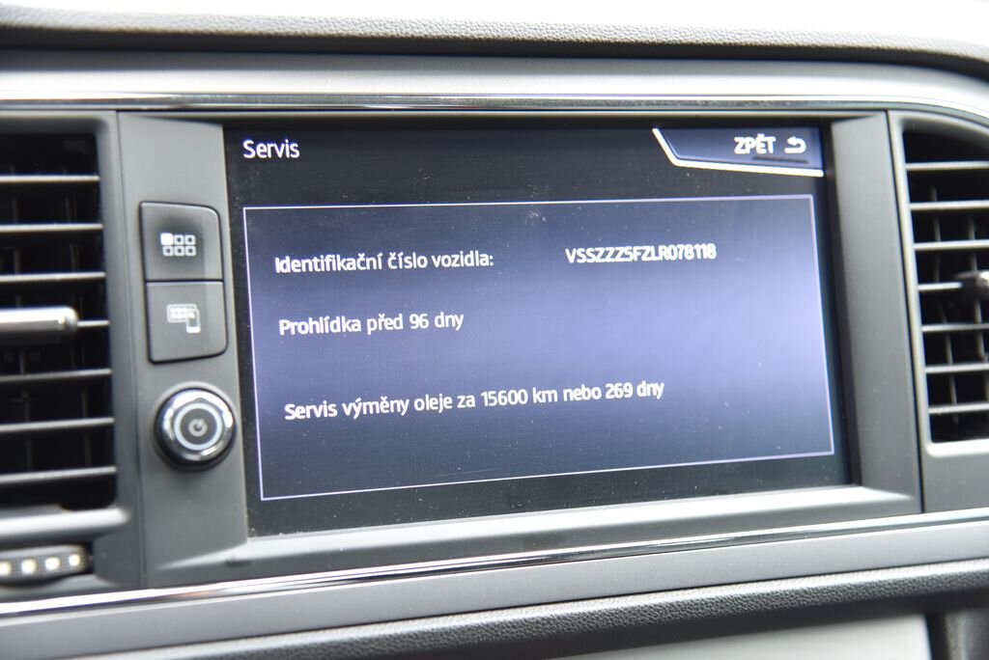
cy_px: 330
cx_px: 494
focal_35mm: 58
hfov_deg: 34.5
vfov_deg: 23.4
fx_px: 1594
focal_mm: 58
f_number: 4
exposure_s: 1/50
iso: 500
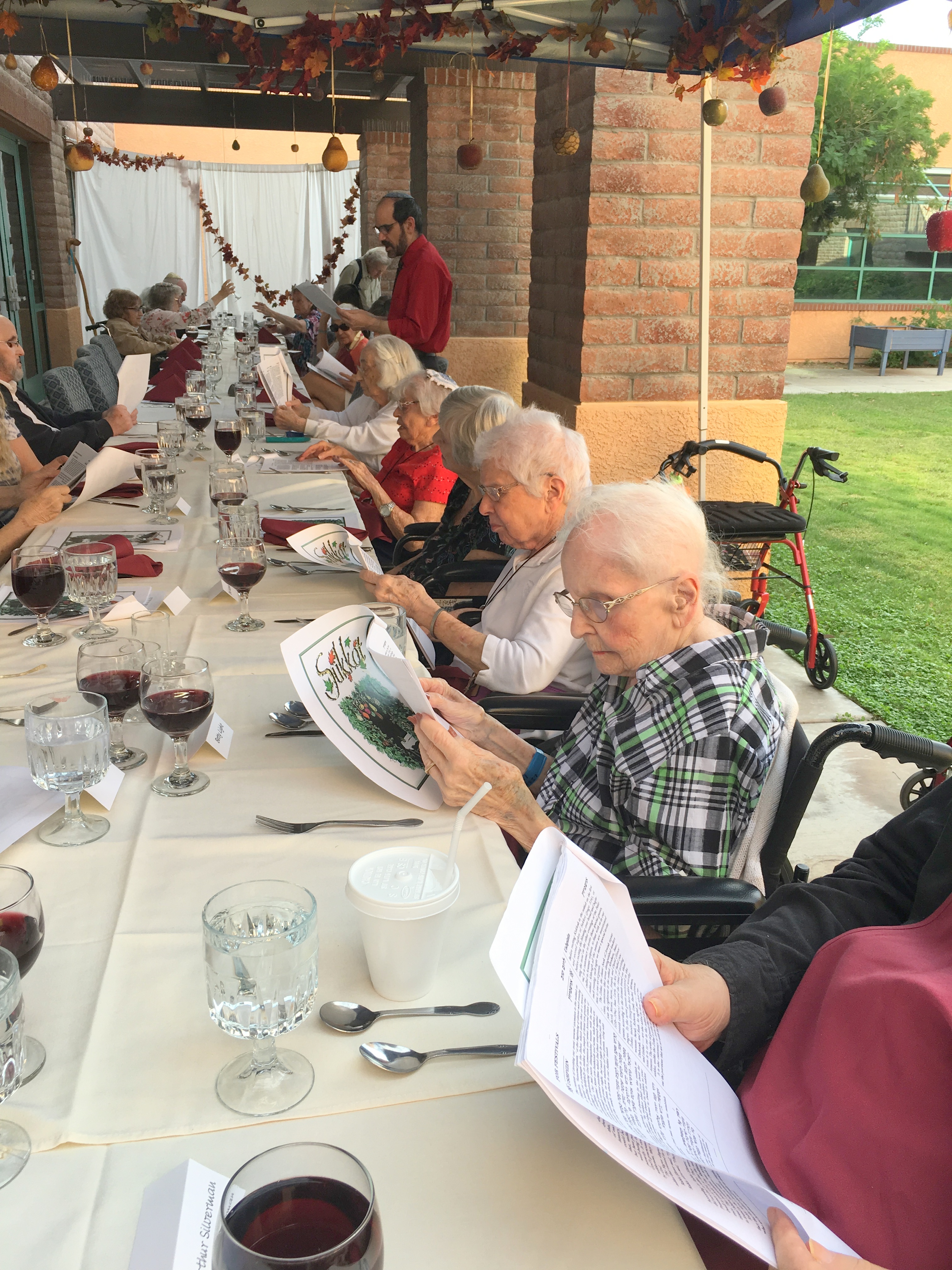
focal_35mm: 29
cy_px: 635
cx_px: 476
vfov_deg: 61.7
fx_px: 1063
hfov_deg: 48.2
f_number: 2.2
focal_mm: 4.15
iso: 25
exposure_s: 1/127
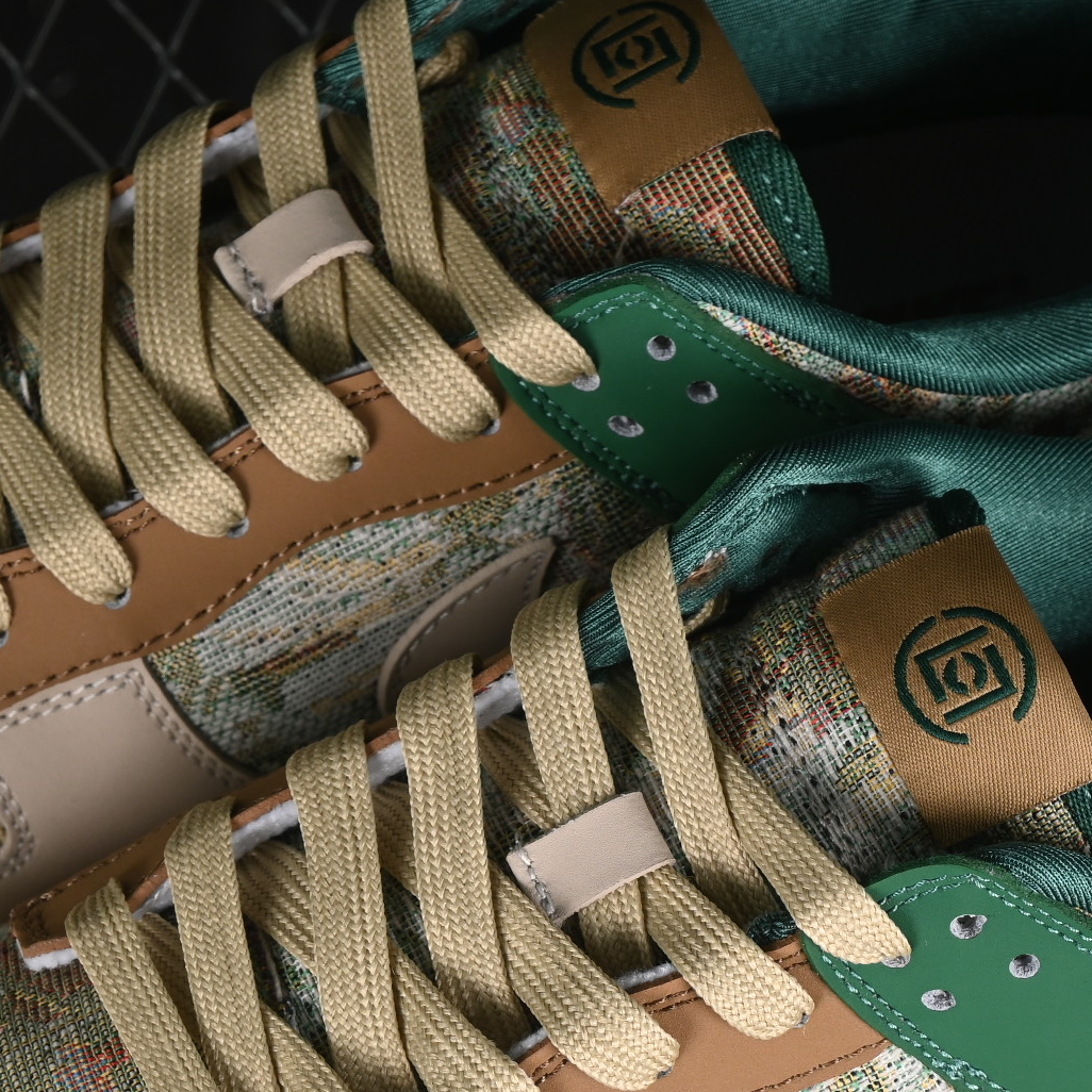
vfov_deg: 10.1
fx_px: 6174
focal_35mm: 173
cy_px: 823
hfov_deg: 10.1
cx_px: 507
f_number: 7.1
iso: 160
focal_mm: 50
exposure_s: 1/80
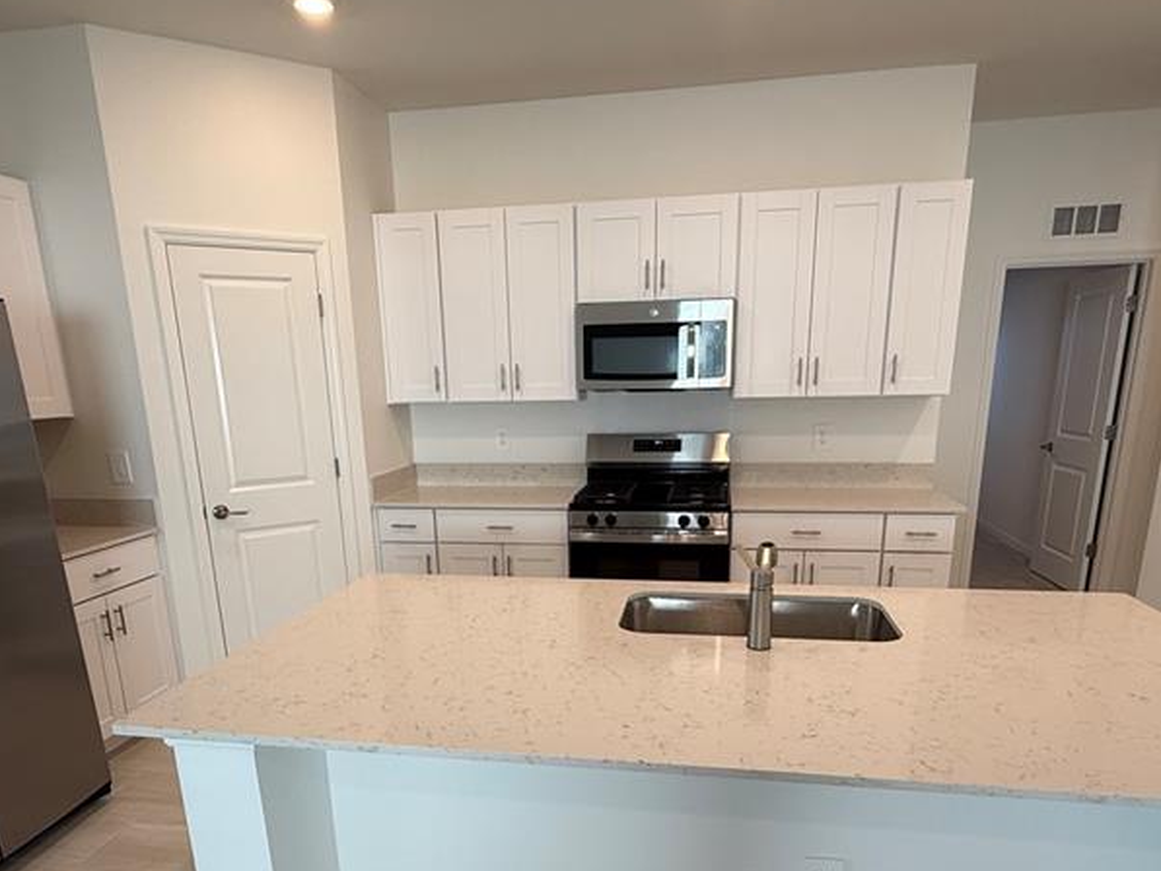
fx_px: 805
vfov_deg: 55.4
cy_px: 597
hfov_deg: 71.6
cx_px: 572
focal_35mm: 24
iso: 100
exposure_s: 1/120
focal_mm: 2.22
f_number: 2.2
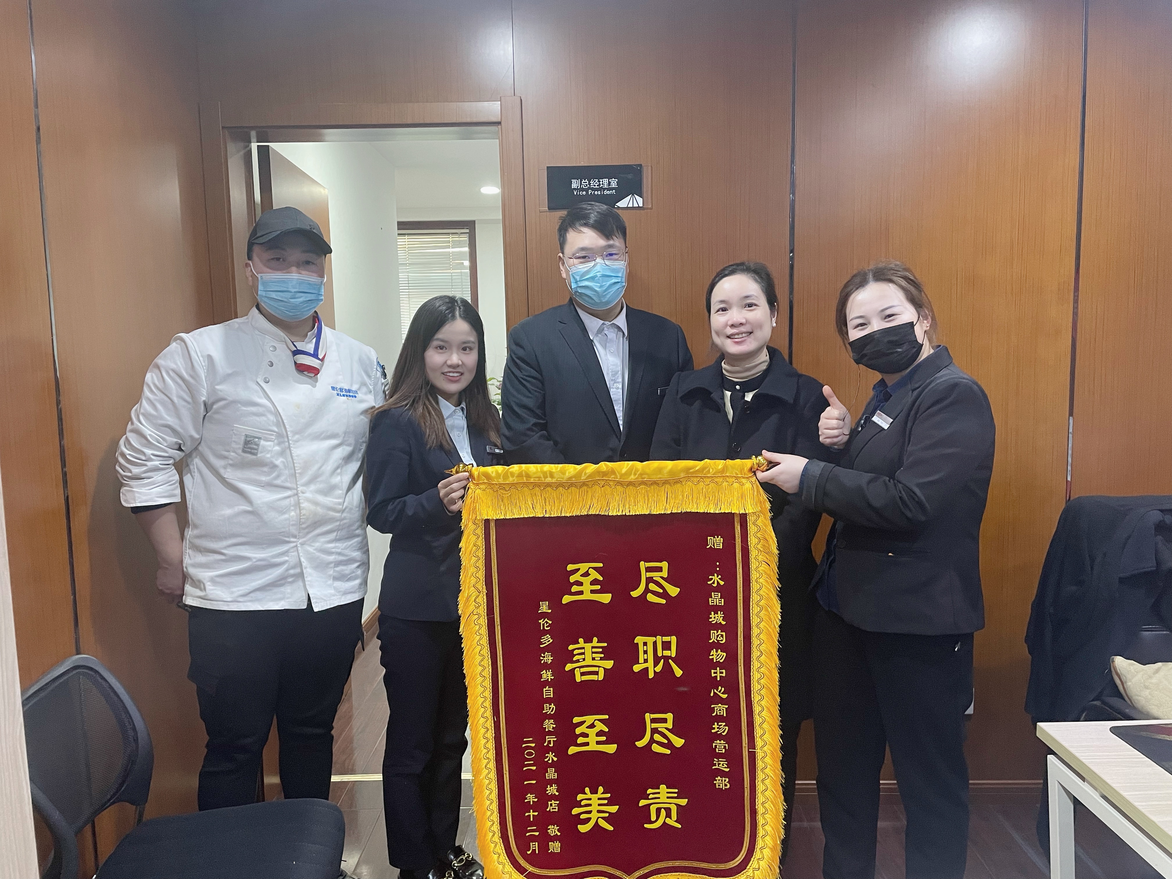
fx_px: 880
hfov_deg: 67.3
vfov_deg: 53.1
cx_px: 586
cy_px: 440
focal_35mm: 26
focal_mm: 4.2
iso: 400
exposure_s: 1/60
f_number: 1.6
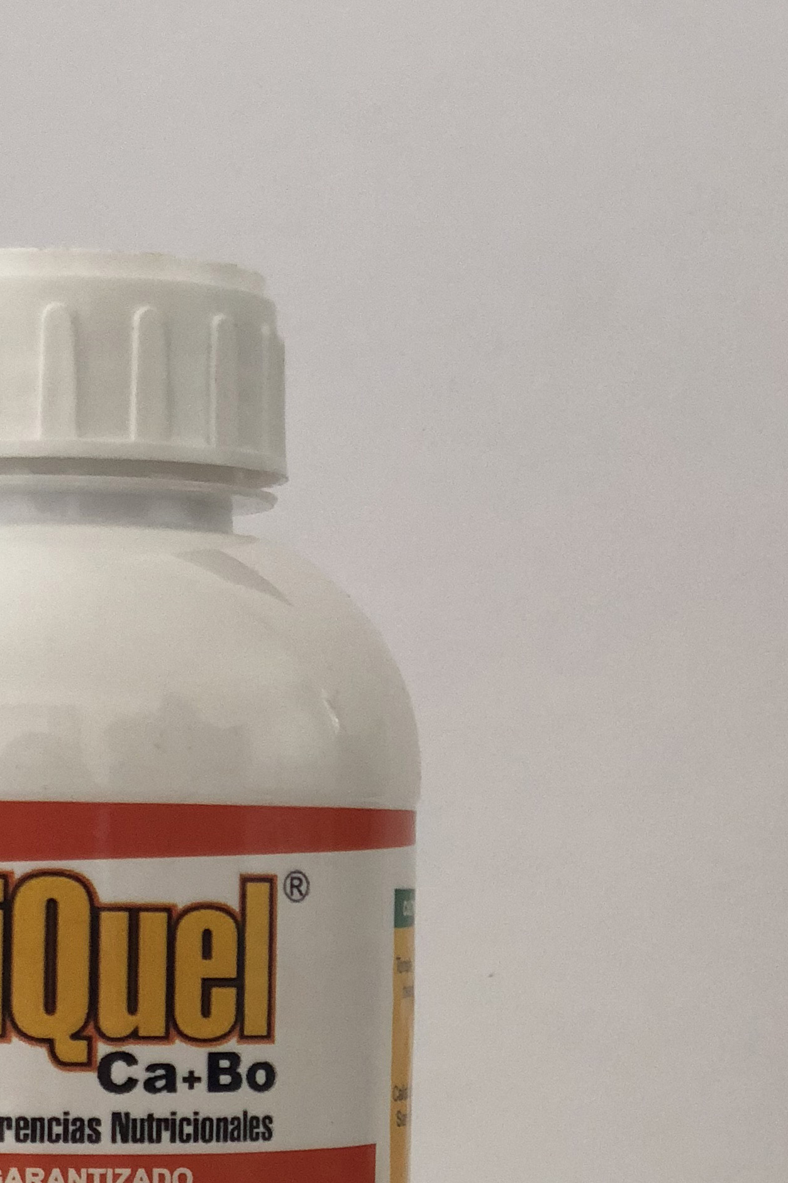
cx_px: 54
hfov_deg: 11.7
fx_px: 3809
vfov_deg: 17.1
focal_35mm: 116
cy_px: 1257
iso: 80
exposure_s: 1/40
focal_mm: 6
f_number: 2.4
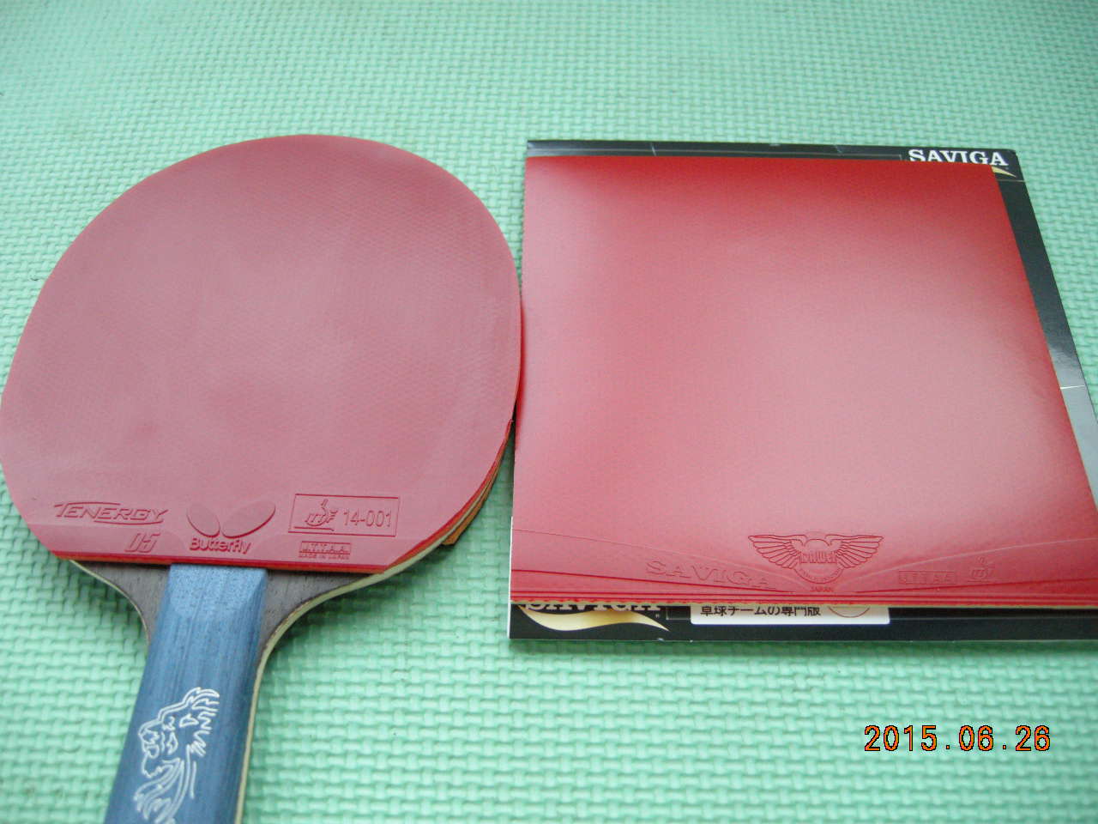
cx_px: 549
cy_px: 412
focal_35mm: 35
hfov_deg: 52.6
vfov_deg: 40.7
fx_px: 1110
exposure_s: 1/62.4
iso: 361
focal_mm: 7.5
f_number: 2.7
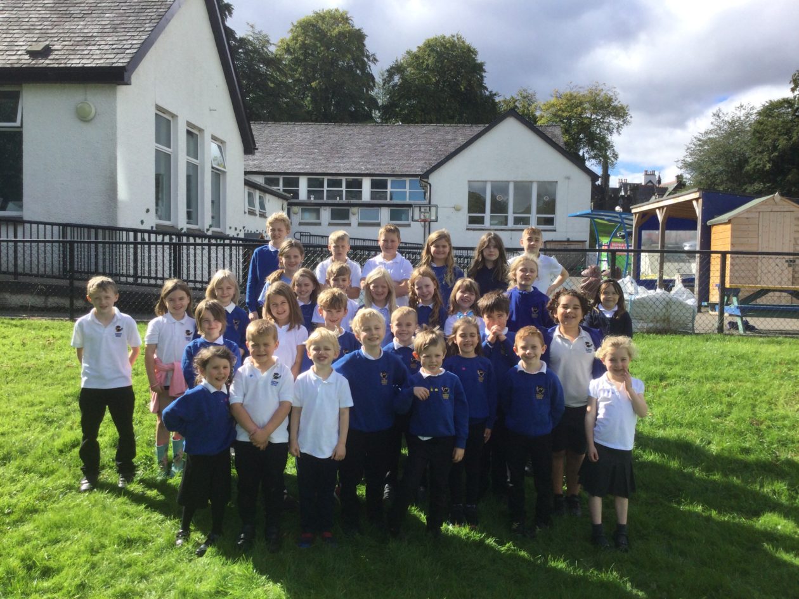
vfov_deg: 45.4
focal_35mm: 31
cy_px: 300
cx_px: 400
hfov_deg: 58.4
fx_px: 716
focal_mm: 3.3
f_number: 2.4
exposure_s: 1/831
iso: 25
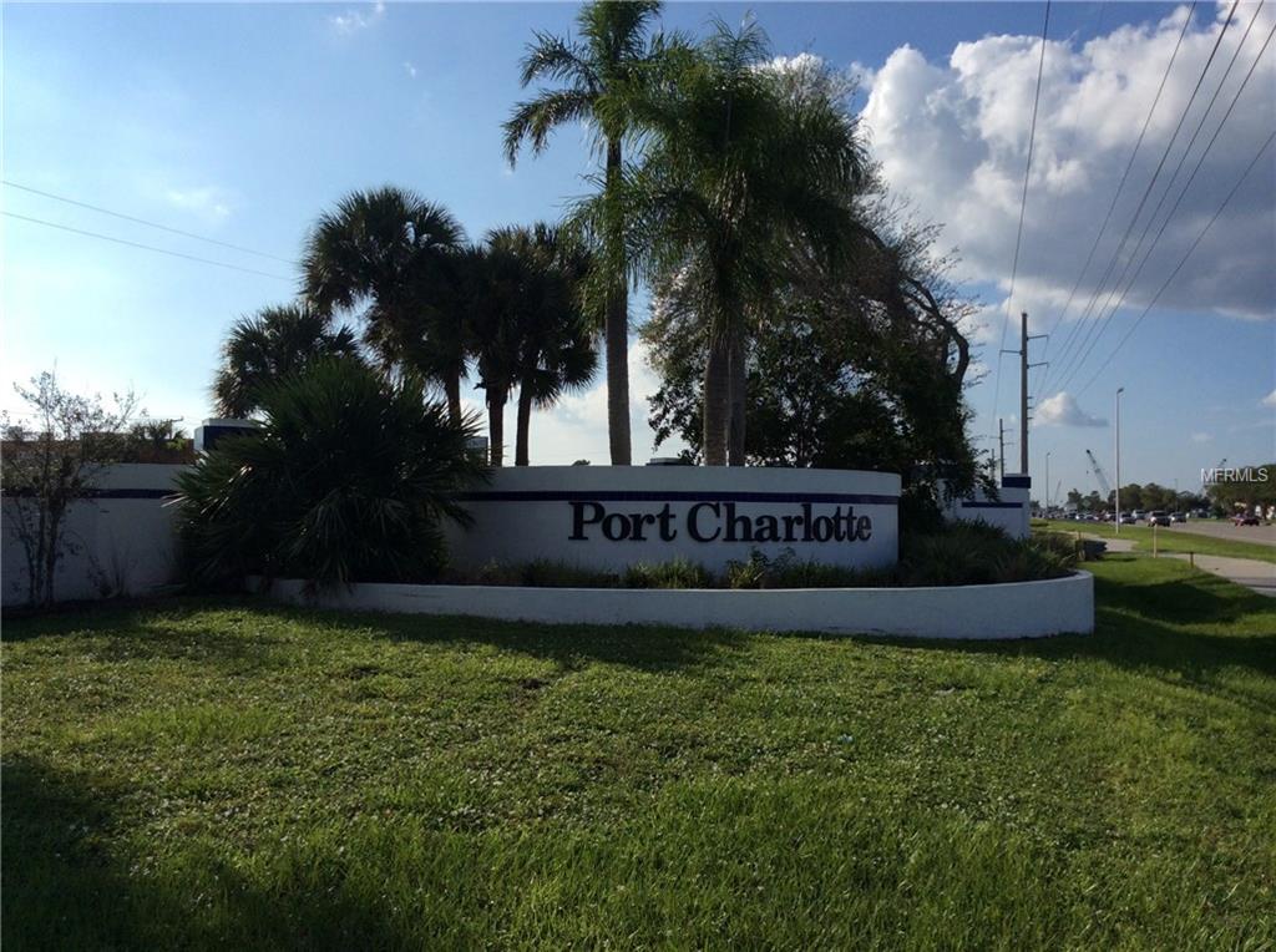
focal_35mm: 33
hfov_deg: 55.4
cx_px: 638
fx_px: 1214
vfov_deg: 42.8
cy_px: 476
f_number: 2.4
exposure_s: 1/2865
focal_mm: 3.3
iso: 32
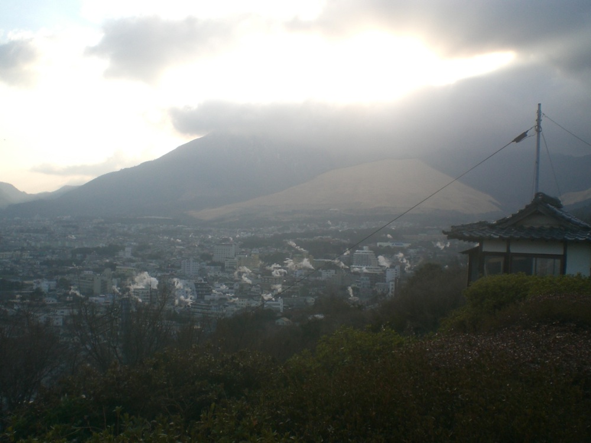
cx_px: 296
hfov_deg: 49.0
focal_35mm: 38
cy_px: 222
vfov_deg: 37.7
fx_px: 649
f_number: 4.4
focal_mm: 6.3
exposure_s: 1/250
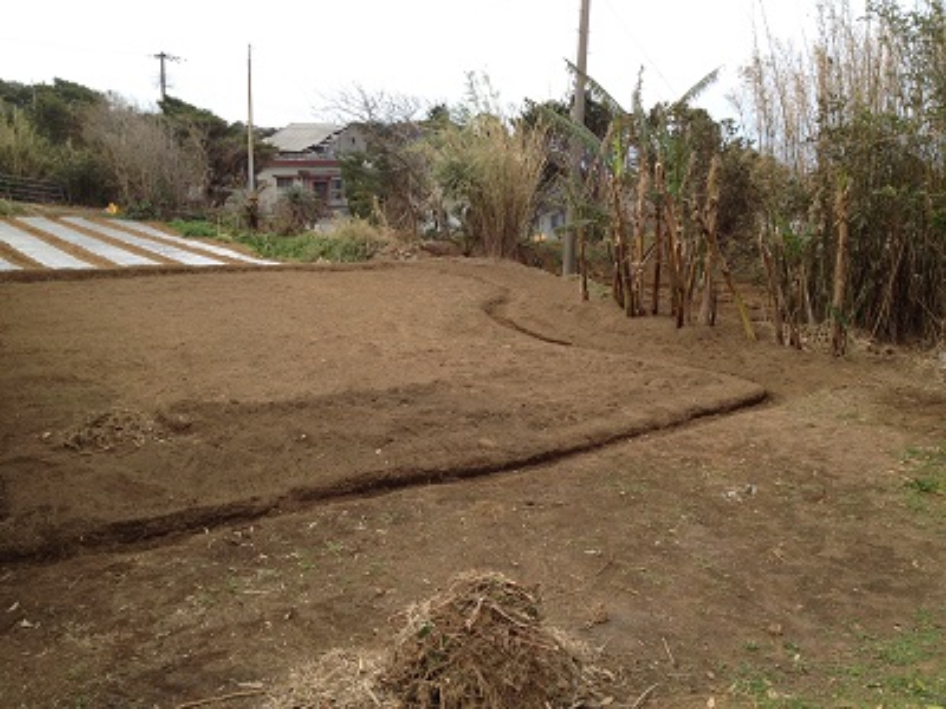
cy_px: 354
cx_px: 473
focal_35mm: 35
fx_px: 956
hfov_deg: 52.6
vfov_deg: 40.7
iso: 50
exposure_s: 1/511
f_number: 2.4
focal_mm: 4.28
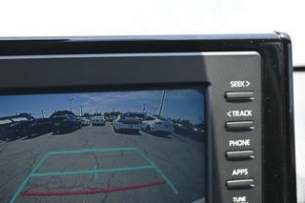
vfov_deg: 18.6
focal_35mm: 72
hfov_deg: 27.6
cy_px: 186
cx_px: 67
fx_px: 610
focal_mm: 24
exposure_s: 1/200
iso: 400
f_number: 4.2
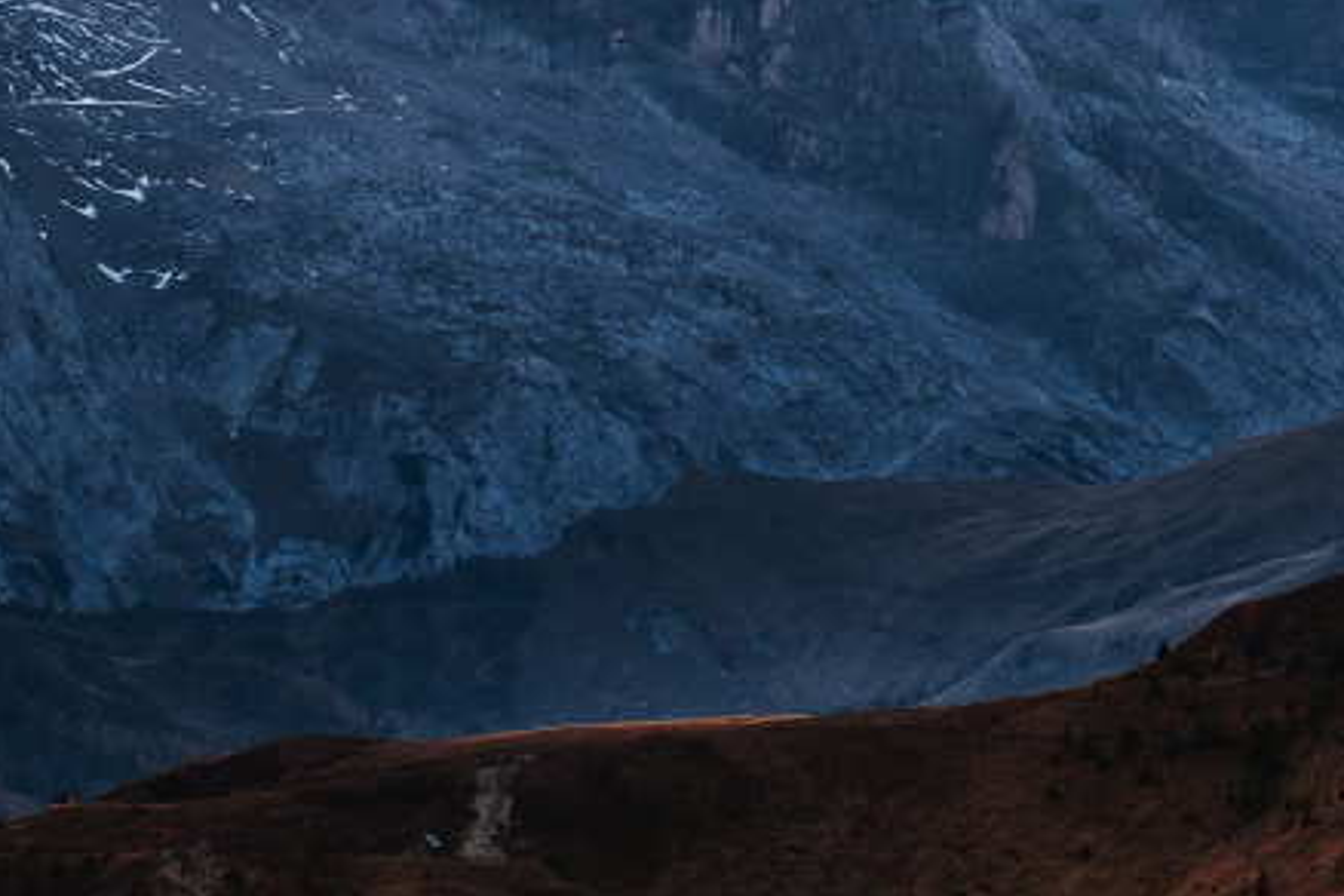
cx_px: 672
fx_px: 16761
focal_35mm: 449
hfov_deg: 4.6
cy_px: -112
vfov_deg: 3.1
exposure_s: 1/500
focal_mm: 128
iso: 200
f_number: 7.1
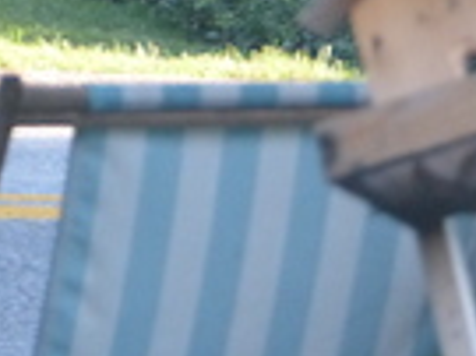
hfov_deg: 2.1
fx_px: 13052
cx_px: -83
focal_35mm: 950
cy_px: -275
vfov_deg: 1.6
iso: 320
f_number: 2.8
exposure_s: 1/80
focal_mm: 43.3
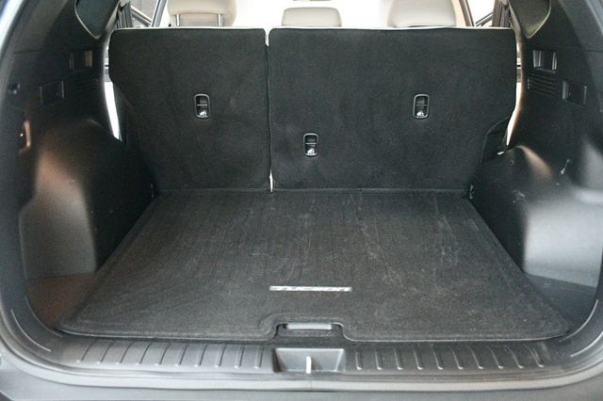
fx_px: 603
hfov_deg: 53.2
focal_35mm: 36
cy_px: 200
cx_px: 302
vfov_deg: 36.8
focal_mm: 24
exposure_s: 1/60
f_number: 3.8
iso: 12800
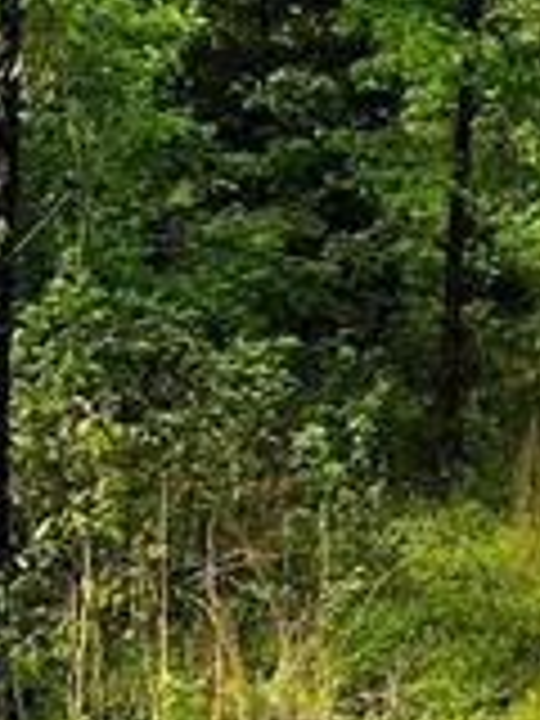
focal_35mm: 125
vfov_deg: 15.7
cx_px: 716
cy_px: 189
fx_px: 2600
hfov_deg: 11.5
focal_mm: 5.7
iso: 50
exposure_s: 1/2915
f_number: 1.5
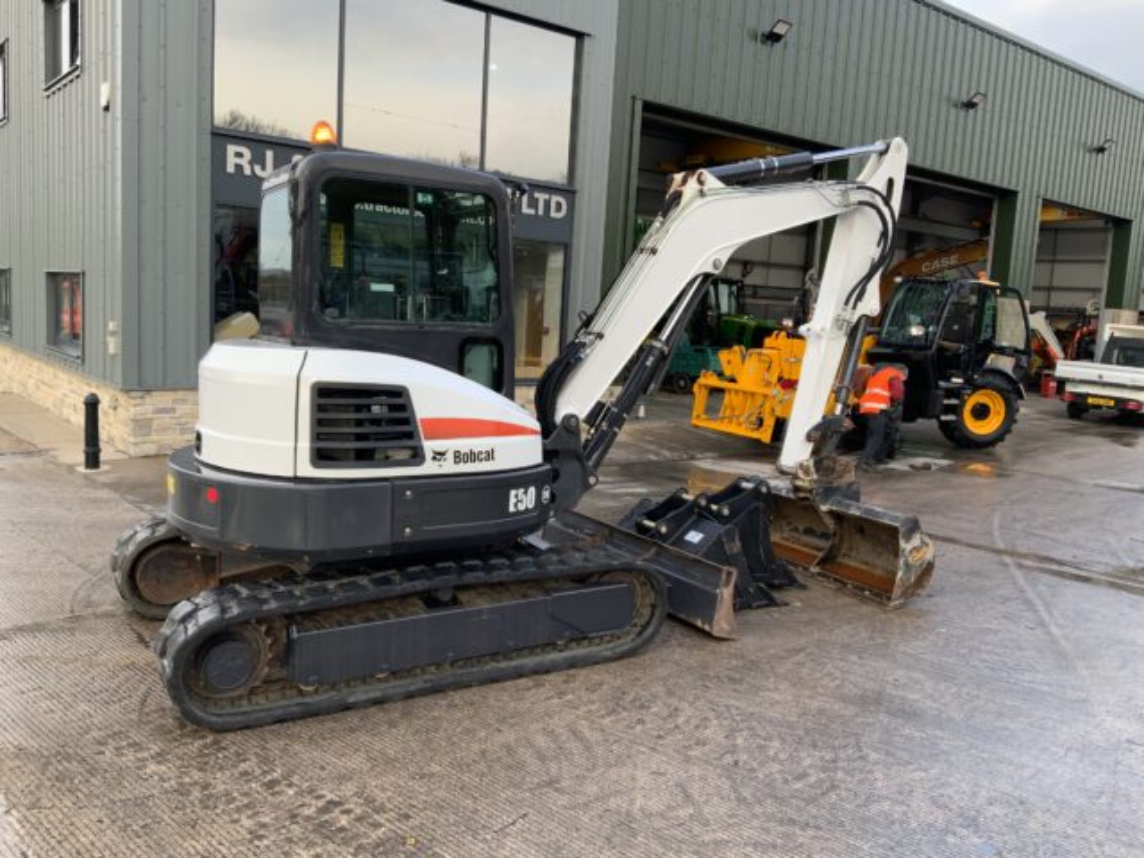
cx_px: 572
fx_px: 958
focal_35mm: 29
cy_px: 429
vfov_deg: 48.2
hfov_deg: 61.7
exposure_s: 1/122
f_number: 1.8
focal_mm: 3
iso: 25
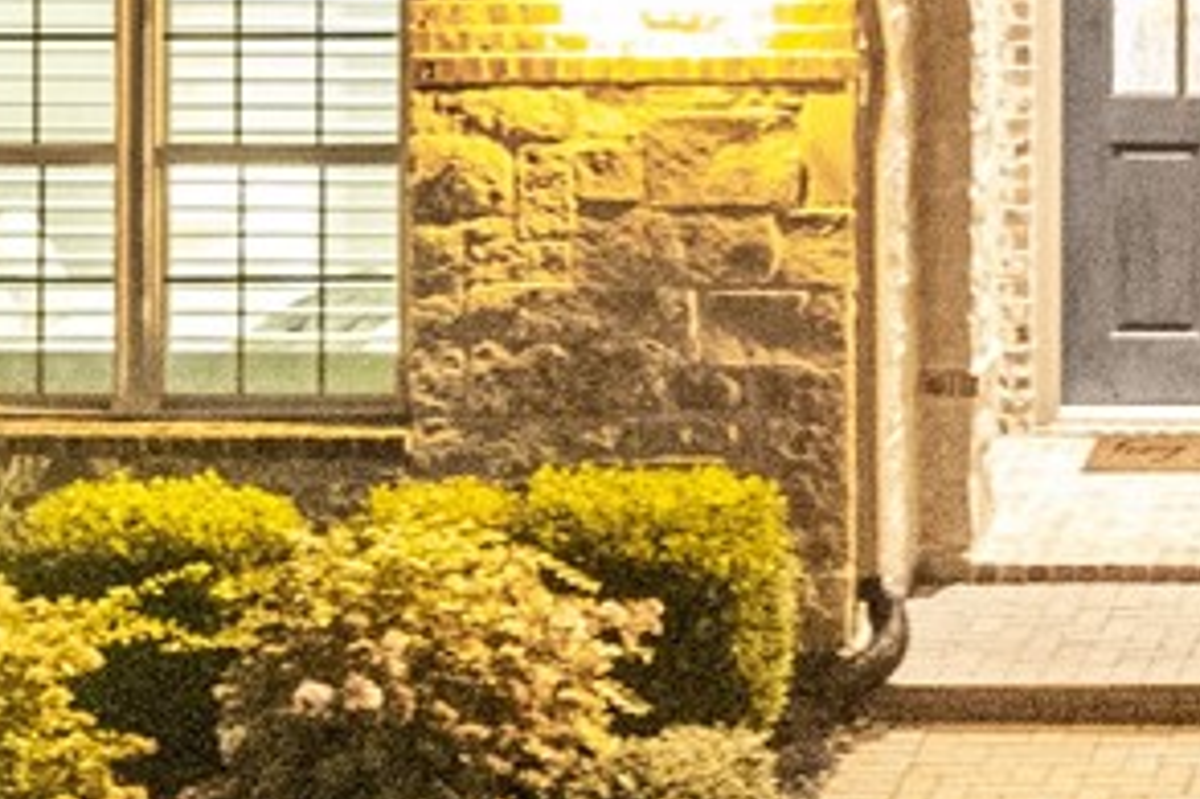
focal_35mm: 163
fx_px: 5430
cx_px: 2070
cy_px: 285
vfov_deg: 8.4
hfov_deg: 11.8
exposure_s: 1/6
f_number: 2.8
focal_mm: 8.38
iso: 940
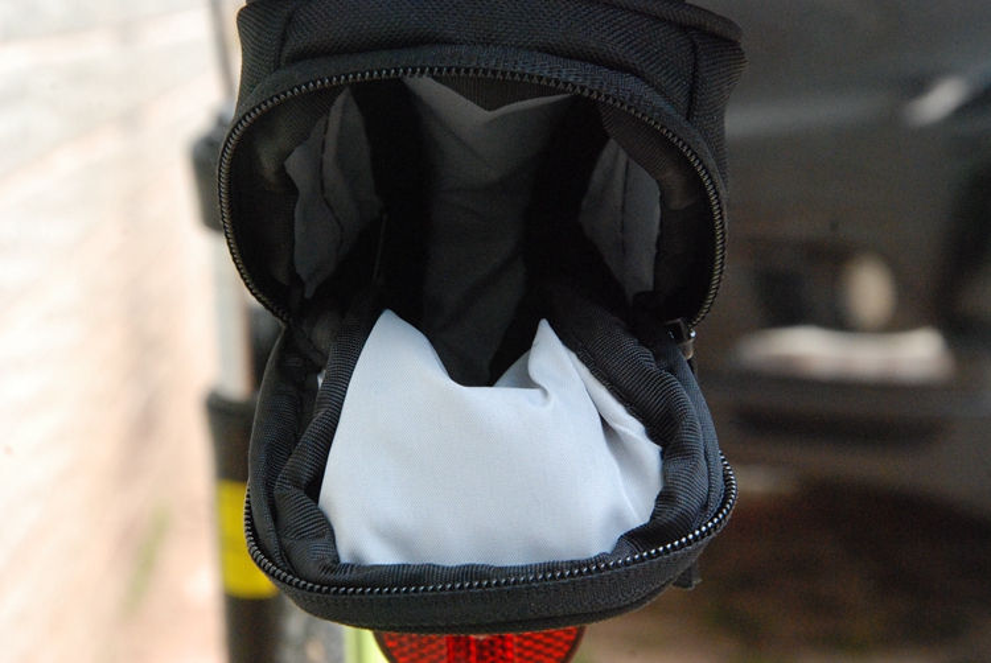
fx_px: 3514
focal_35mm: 128
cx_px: 496
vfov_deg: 10.8
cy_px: 332
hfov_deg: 16.1
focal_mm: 85
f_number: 13
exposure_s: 1/400
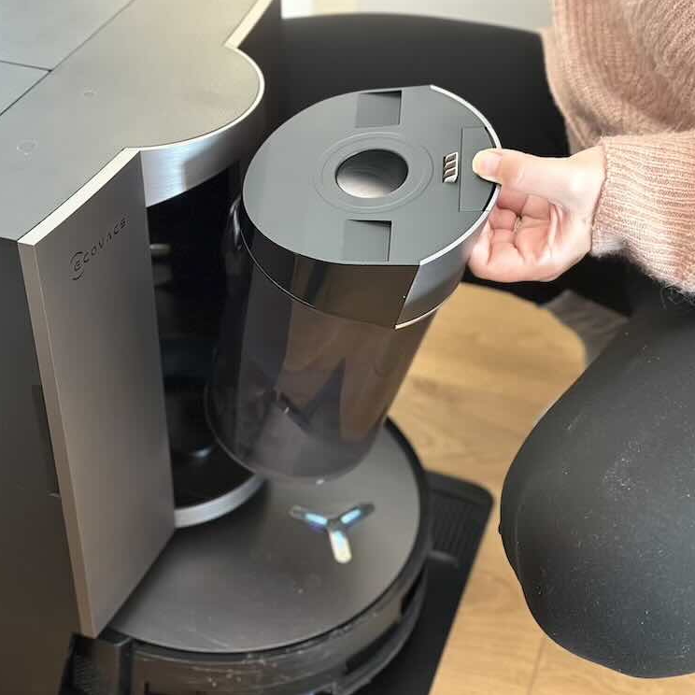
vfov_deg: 30.0
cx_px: 357
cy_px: 347
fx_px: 1295
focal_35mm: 57
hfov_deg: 30.0
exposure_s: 1/36
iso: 800
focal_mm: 6.86
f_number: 1.78
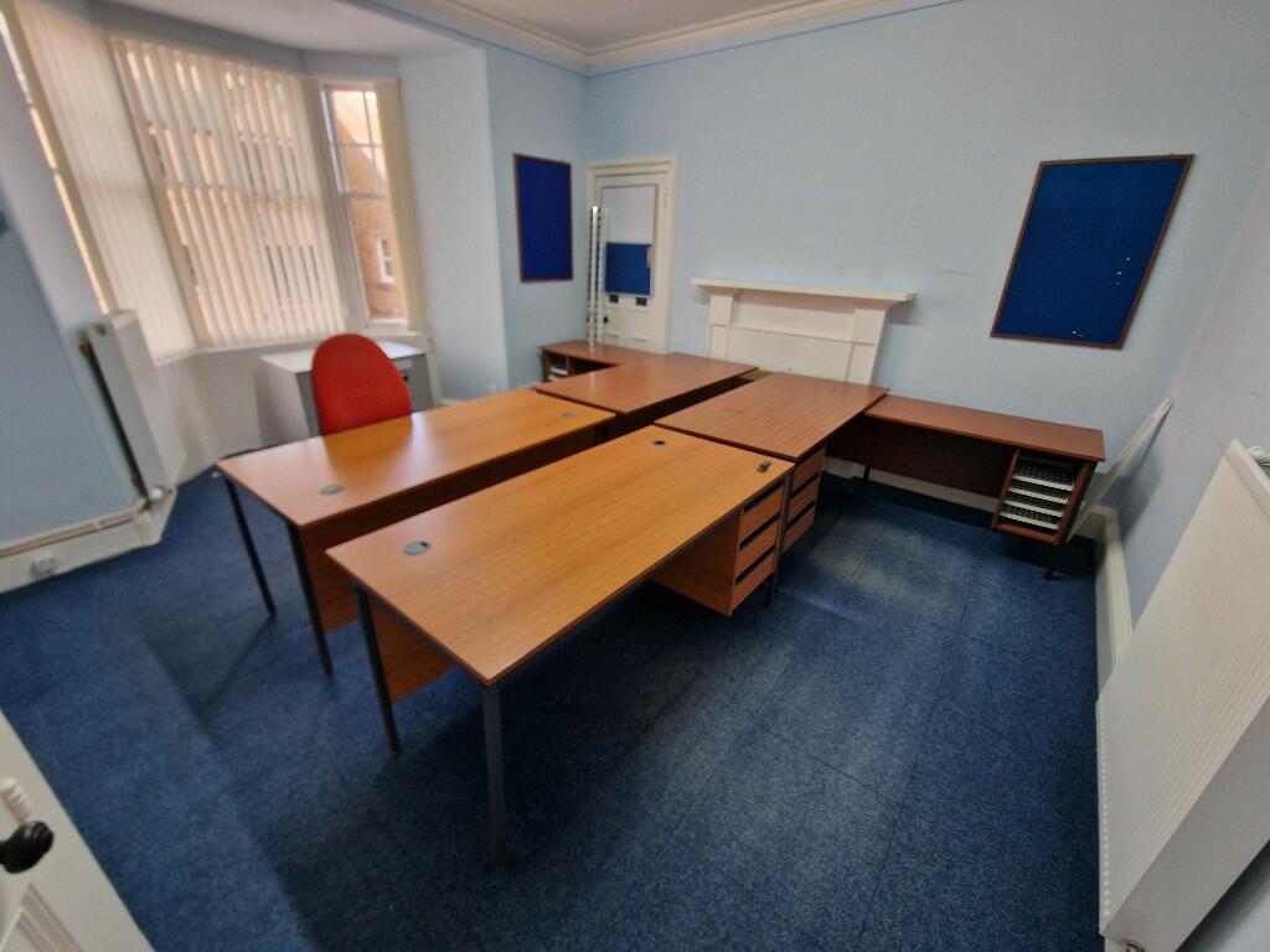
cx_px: 635
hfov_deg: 106.2
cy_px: 476
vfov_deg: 89.9
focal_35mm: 13
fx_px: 477
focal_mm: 2.2
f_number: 2.2
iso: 80
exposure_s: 1/50
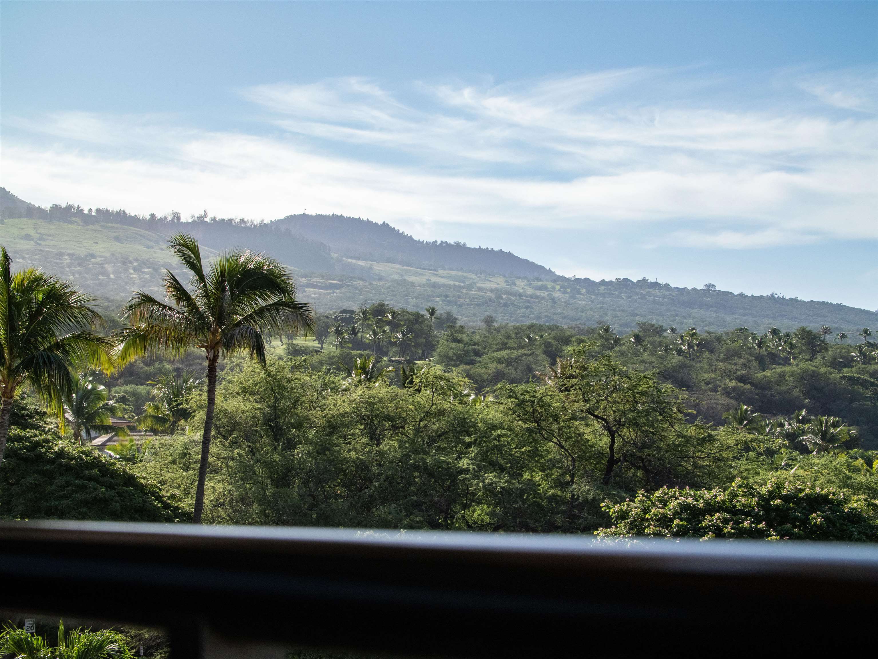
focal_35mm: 88
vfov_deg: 16.8
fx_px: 2233
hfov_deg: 22.2
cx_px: 439
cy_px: 330
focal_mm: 44
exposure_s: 1/800
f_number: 8
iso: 800
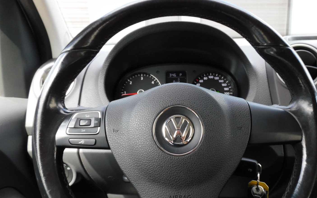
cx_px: 173
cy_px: 91
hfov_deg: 64.5
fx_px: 250
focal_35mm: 29
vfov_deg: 43.1
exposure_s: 1/80
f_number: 3.3
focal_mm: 4.3
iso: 125
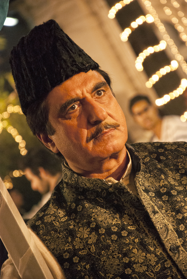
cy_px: 140
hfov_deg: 8.7
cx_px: 94
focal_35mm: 158
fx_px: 1224
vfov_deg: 13.0
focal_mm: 105
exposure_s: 1/25
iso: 1600
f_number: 5.6
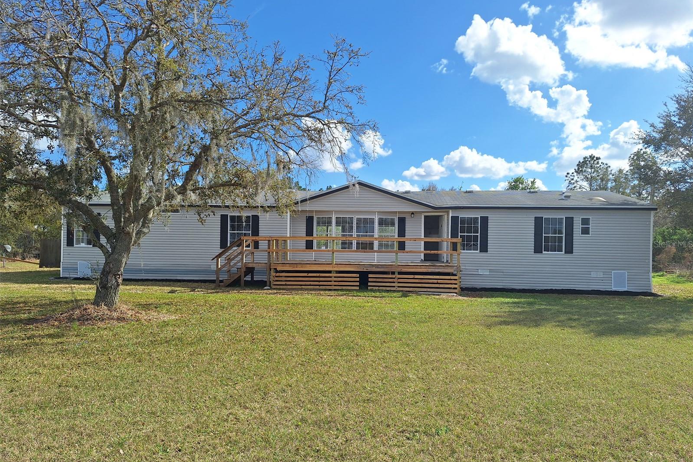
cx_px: 347
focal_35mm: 24
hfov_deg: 73.7
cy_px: 244
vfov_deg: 53.1
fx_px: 462
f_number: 1.8
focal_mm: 5.54
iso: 40
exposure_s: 1/3876
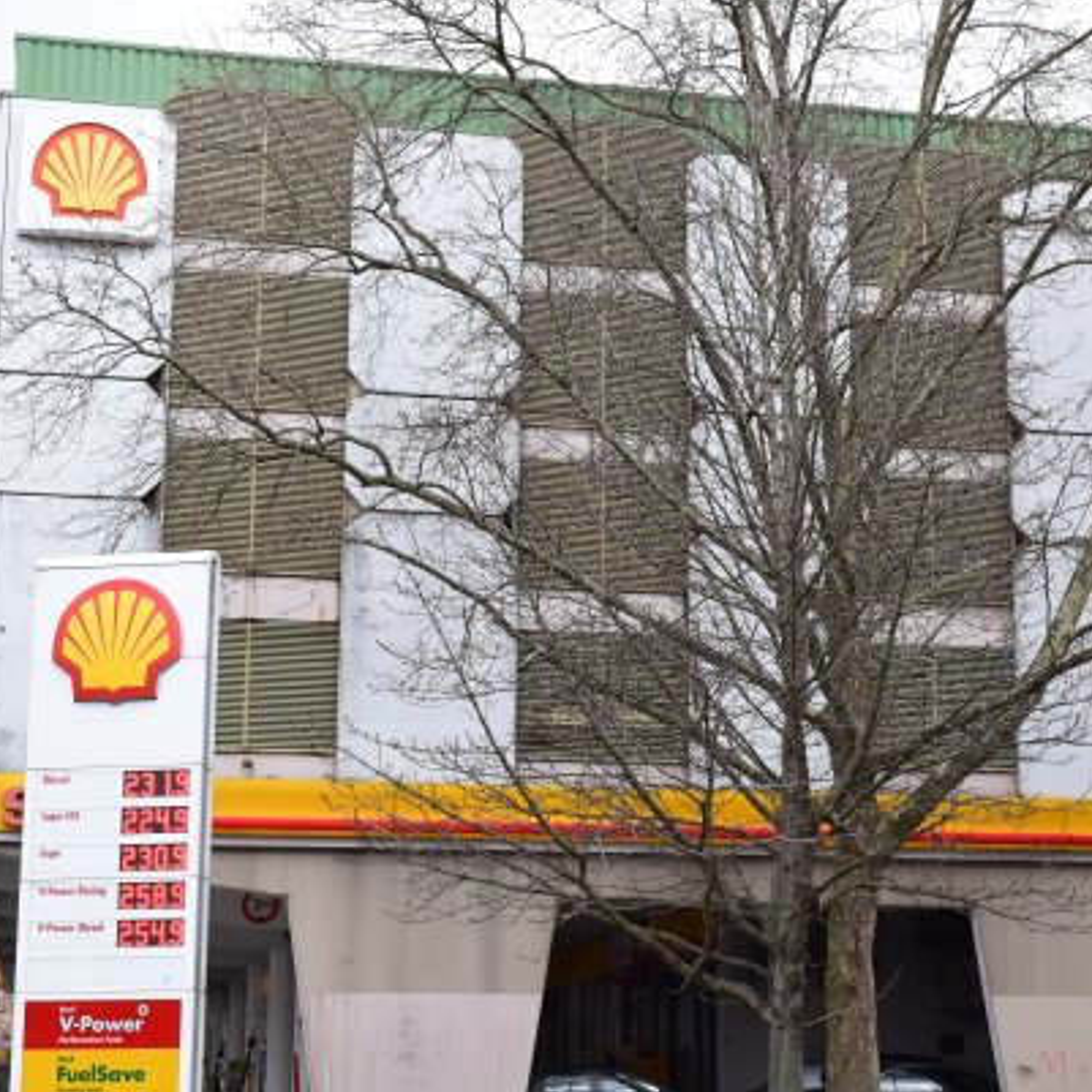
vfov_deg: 23.4
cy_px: 539
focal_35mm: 74
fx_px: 2641
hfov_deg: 23.3
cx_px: 730
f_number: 10
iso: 400
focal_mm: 38
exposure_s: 1/250
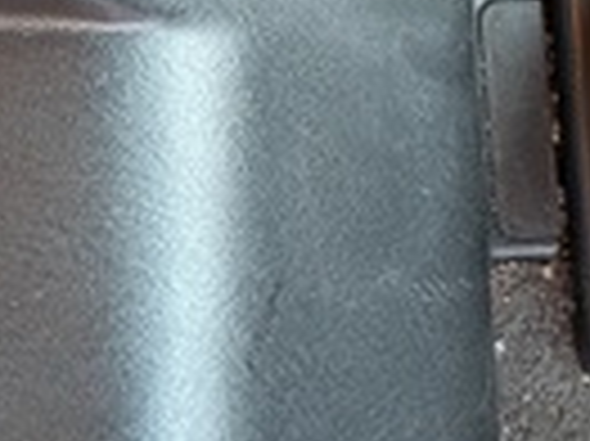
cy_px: -27
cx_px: 401
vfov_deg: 12.5
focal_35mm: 117
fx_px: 1992
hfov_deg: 16.8
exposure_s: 1/30
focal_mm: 4.53
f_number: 1.7
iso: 188
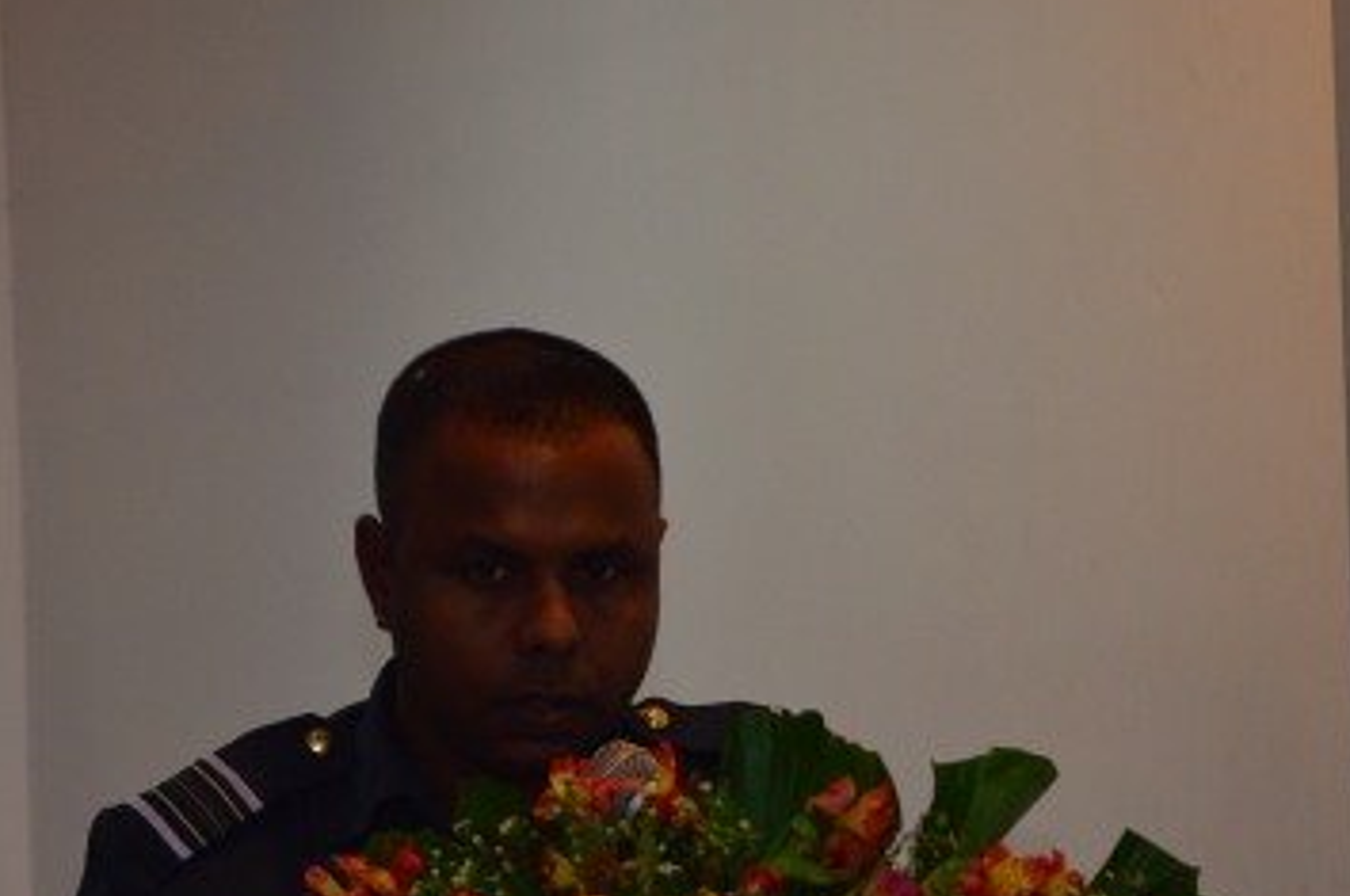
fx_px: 9993
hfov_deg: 7.7
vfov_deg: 5.1
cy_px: 606
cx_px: 557
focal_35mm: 267
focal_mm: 105
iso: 400
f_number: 5.6
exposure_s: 1/60
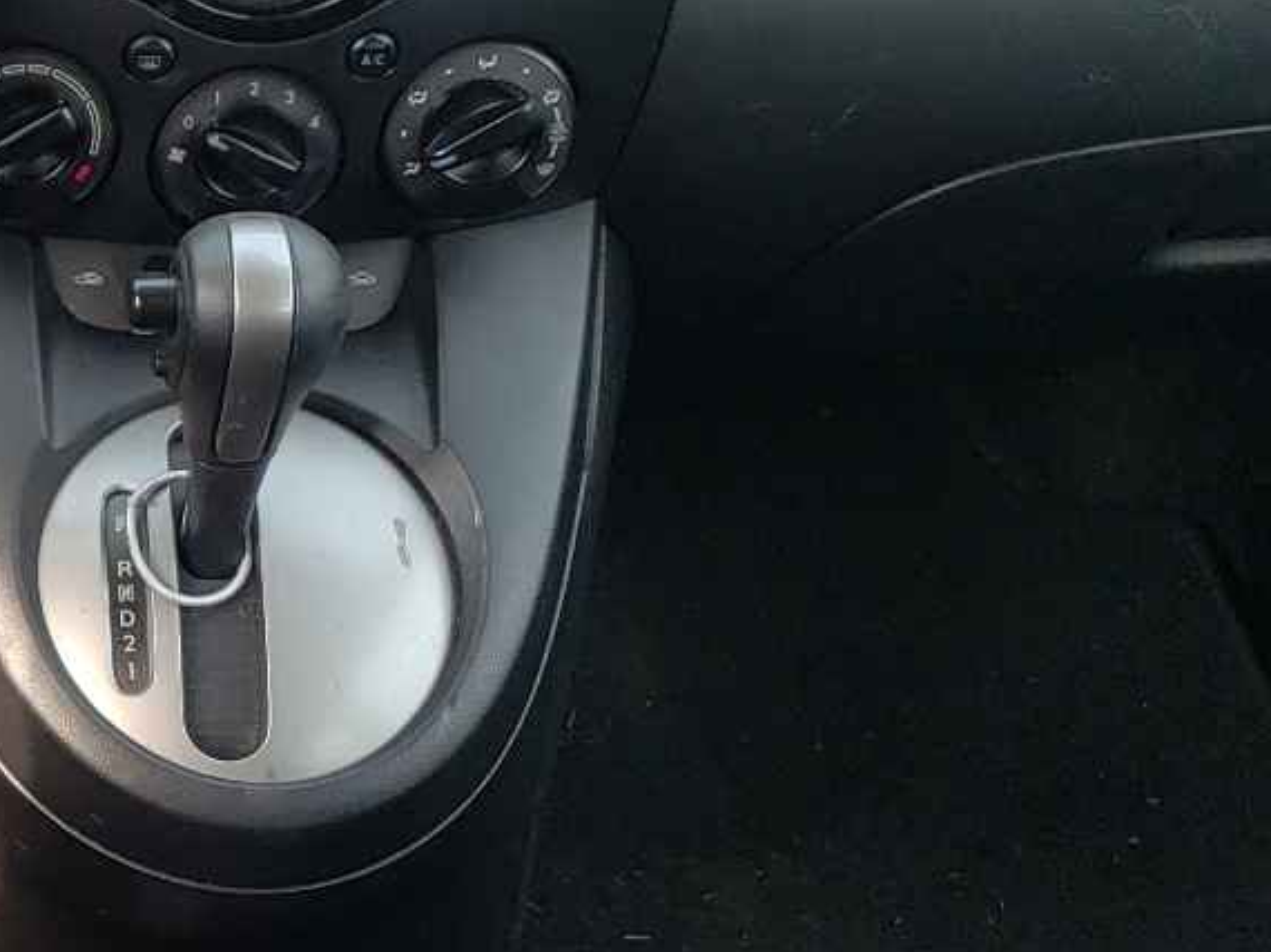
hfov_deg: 23.4
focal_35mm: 73
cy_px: 404
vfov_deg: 20.1
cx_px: -406
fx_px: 2679
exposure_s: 1/200
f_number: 1.5
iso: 50
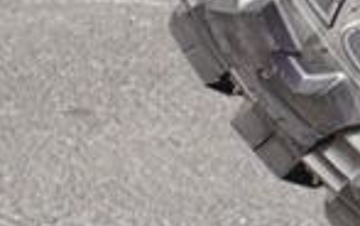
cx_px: 857
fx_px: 3028
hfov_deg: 6.5
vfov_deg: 4.2
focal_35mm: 309
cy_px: -378
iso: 100
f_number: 8
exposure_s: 1/100
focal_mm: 29
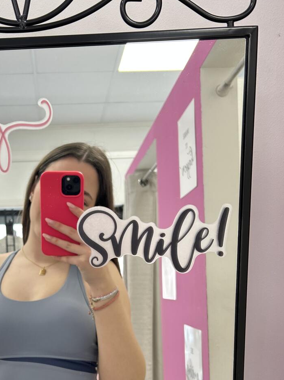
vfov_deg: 43.8
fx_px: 460
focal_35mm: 42
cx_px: 59
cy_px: 270
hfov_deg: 33.4
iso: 64
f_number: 1.5
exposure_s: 1/100
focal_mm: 5.7
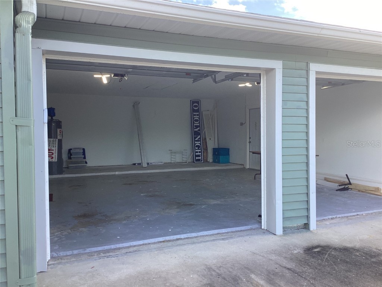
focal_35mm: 31
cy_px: 144
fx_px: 342
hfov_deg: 58.4
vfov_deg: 45.4
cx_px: 191
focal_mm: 3.3
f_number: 2.4
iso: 25
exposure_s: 1/151
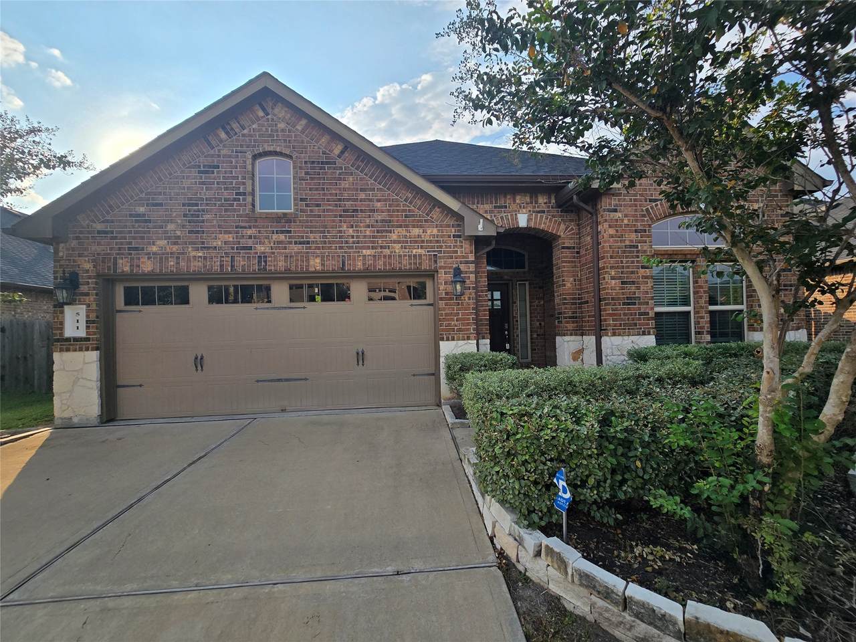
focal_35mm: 13
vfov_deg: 89.9
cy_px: 321
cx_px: 428
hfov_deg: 106.2
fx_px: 321
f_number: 2.2
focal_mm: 2.2
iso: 50
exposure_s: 1/1654
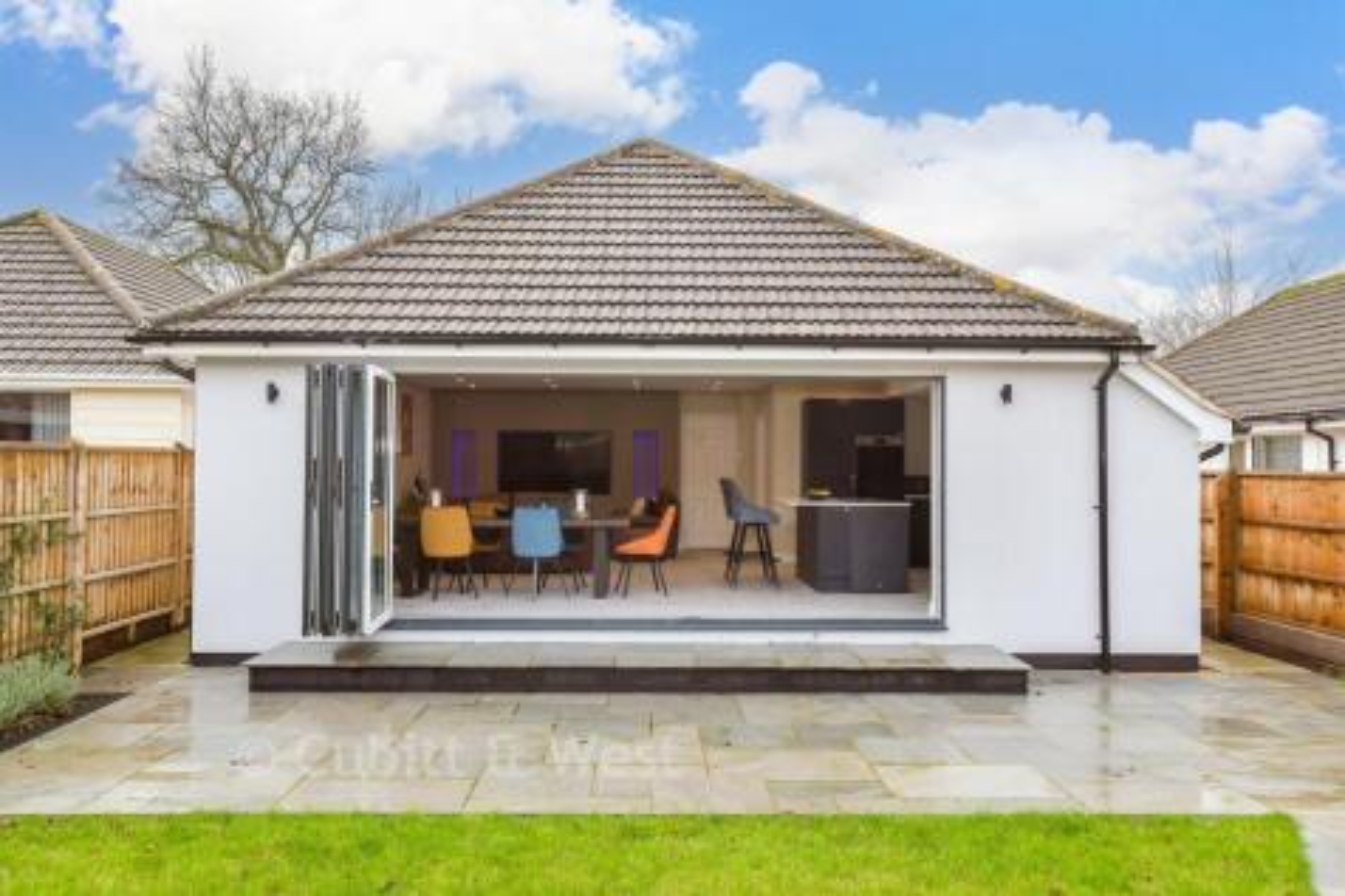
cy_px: 448
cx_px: 672
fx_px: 1120
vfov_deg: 43.6
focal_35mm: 30
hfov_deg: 61.9
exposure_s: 1/250
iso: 500
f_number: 7.1
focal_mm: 20
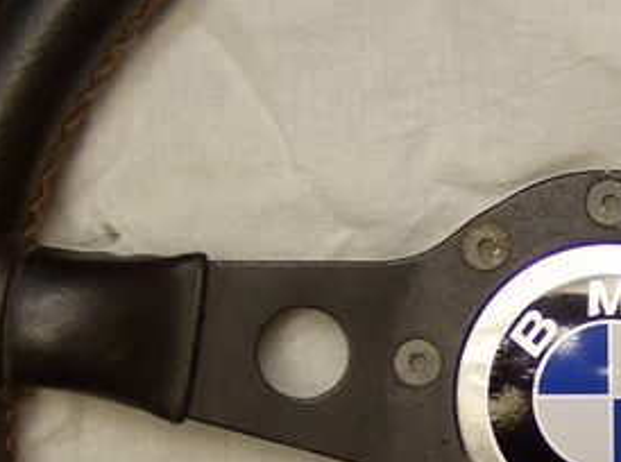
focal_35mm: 84
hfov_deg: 22.5
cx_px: 605
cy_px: 357
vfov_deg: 17.4
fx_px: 1503
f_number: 2.8
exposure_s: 1/64
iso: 154
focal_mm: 6
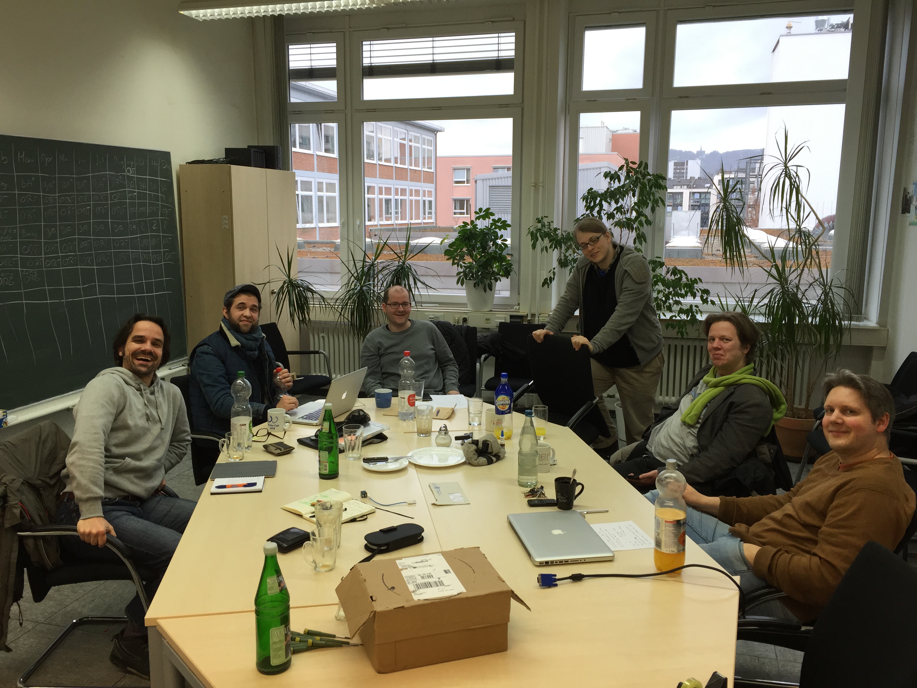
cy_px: 344
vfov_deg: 48.2
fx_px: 768
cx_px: 458
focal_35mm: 29
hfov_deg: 61.7
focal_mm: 4.15
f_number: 2.2
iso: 50
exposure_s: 1/100
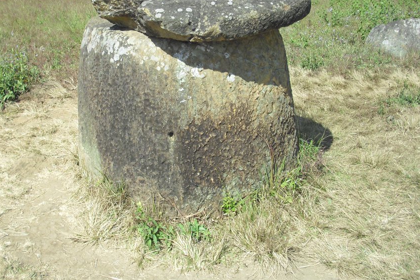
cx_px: 189
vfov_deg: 28.0
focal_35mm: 48
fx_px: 560
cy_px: 109
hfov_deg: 41.1
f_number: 8
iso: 100
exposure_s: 1/160
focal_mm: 6.2
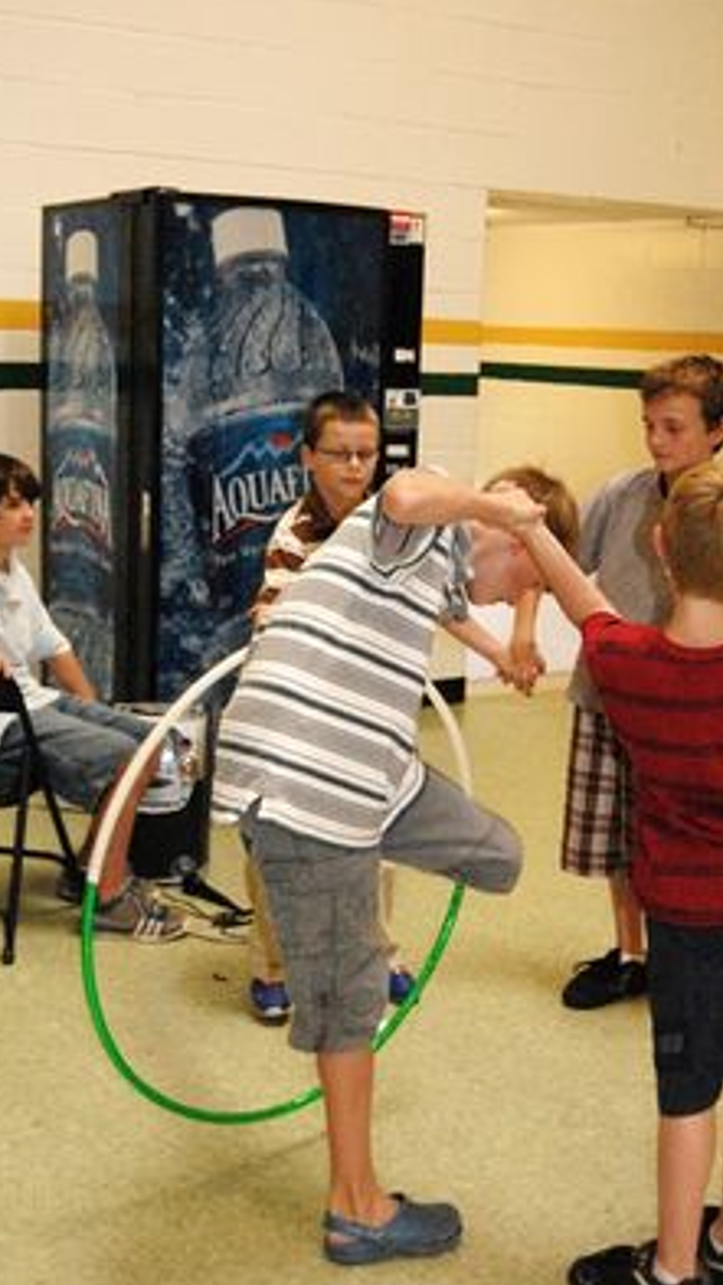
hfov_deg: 24.2
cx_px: 360
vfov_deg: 41.7
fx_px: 1689
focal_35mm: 50
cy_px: 634
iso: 1600
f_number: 5
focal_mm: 31
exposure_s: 1/250
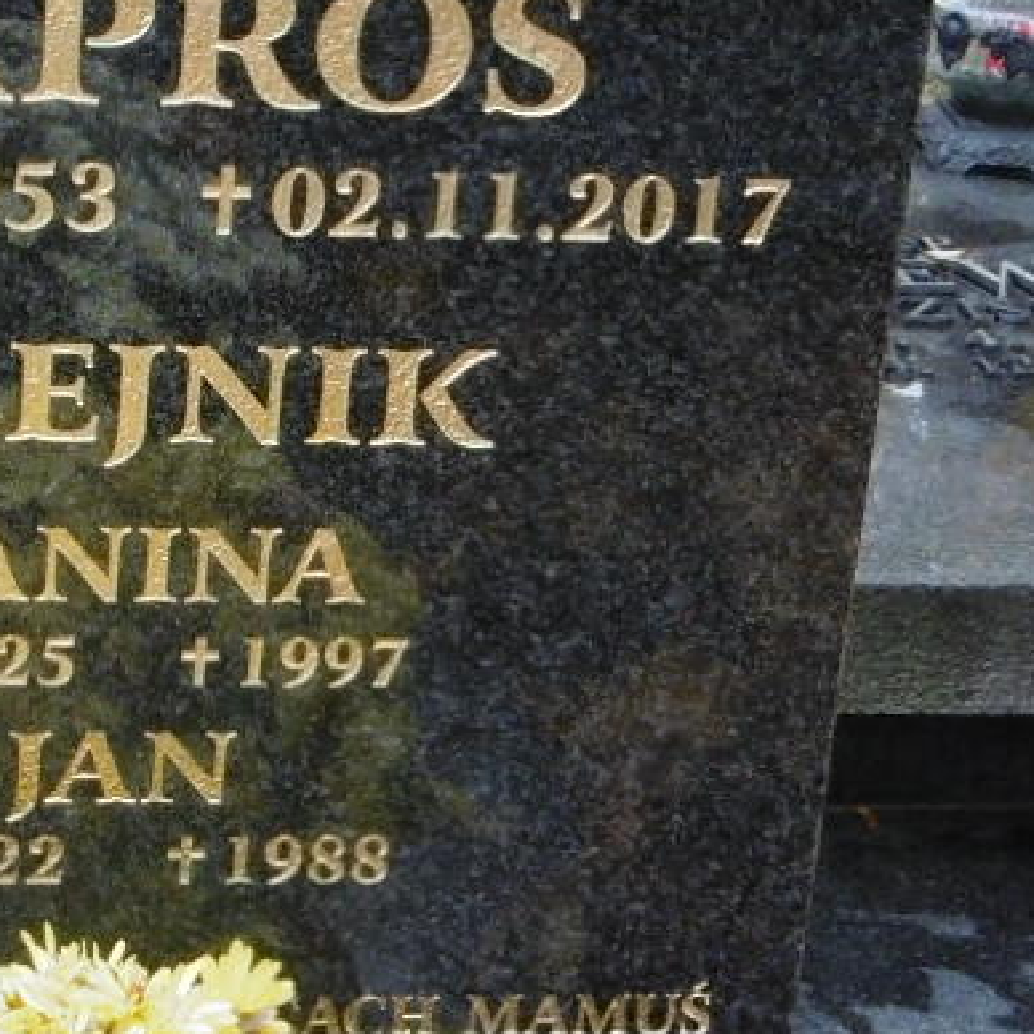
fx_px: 3785
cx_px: 155
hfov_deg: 15.4
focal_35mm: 112
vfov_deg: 15.5
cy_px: 418
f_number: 3.1
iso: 100
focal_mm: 4.3
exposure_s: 1/80
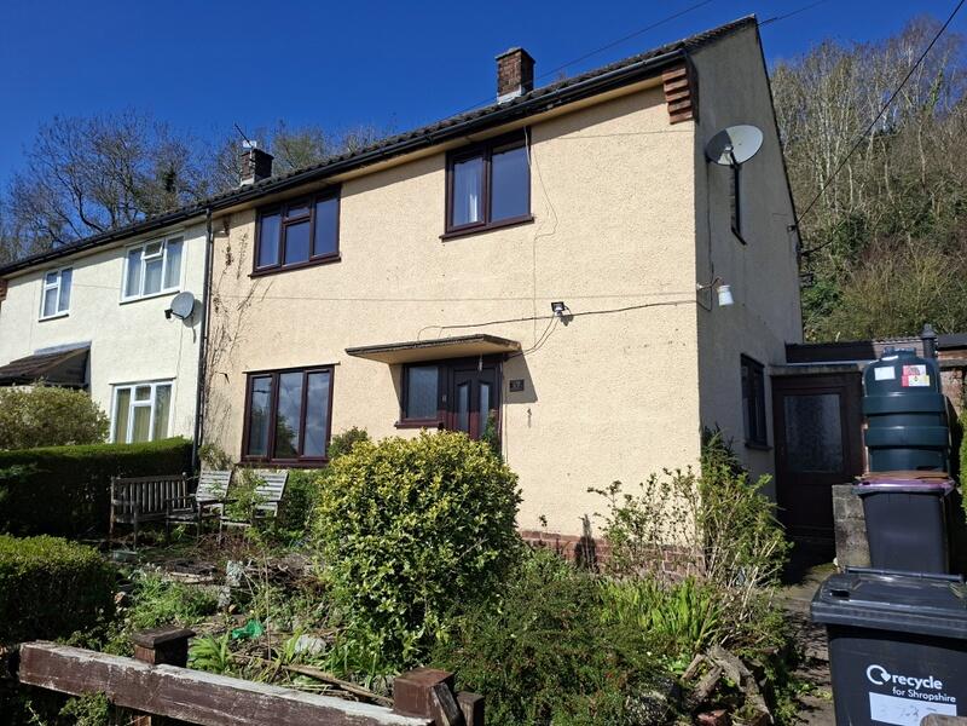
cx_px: 484
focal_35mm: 23
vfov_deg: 58.9
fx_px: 643
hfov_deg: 73.9
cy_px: 363
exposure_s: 1/2564
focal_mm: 5.54
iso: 50
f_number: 1.8
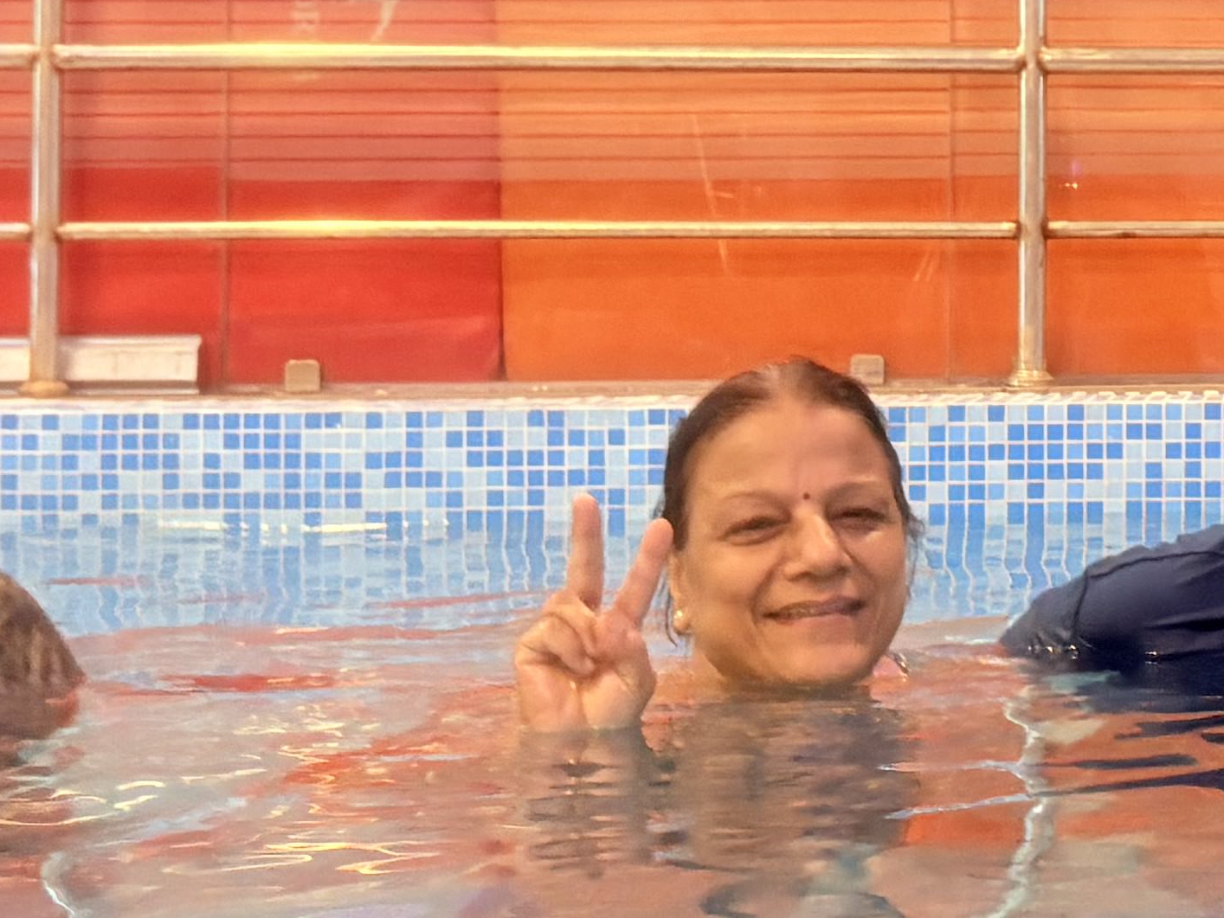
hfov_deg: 17.8
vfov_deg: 14.1
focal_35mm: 105
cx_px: 1485
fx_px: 3713
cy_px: 252
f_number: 1.6
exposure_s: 1/50
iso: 320
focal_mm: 5.96
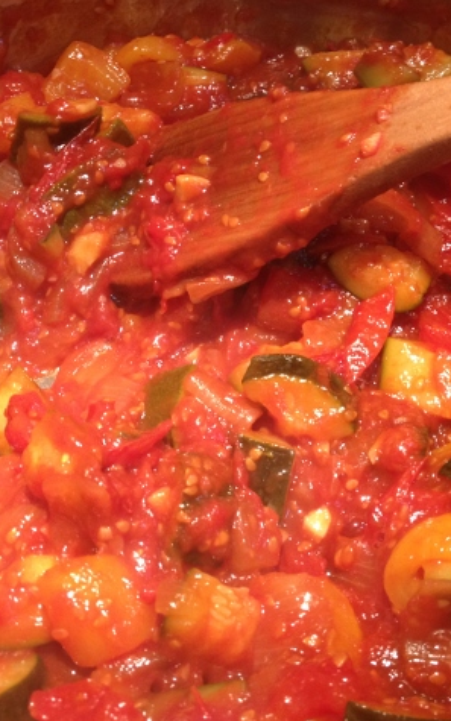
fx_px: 983
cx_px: 237
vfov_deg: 40.3
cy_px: 361
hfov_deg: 25.8
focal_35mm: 50
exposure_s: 1/20
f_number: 2.4
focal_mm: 4.28
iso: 100
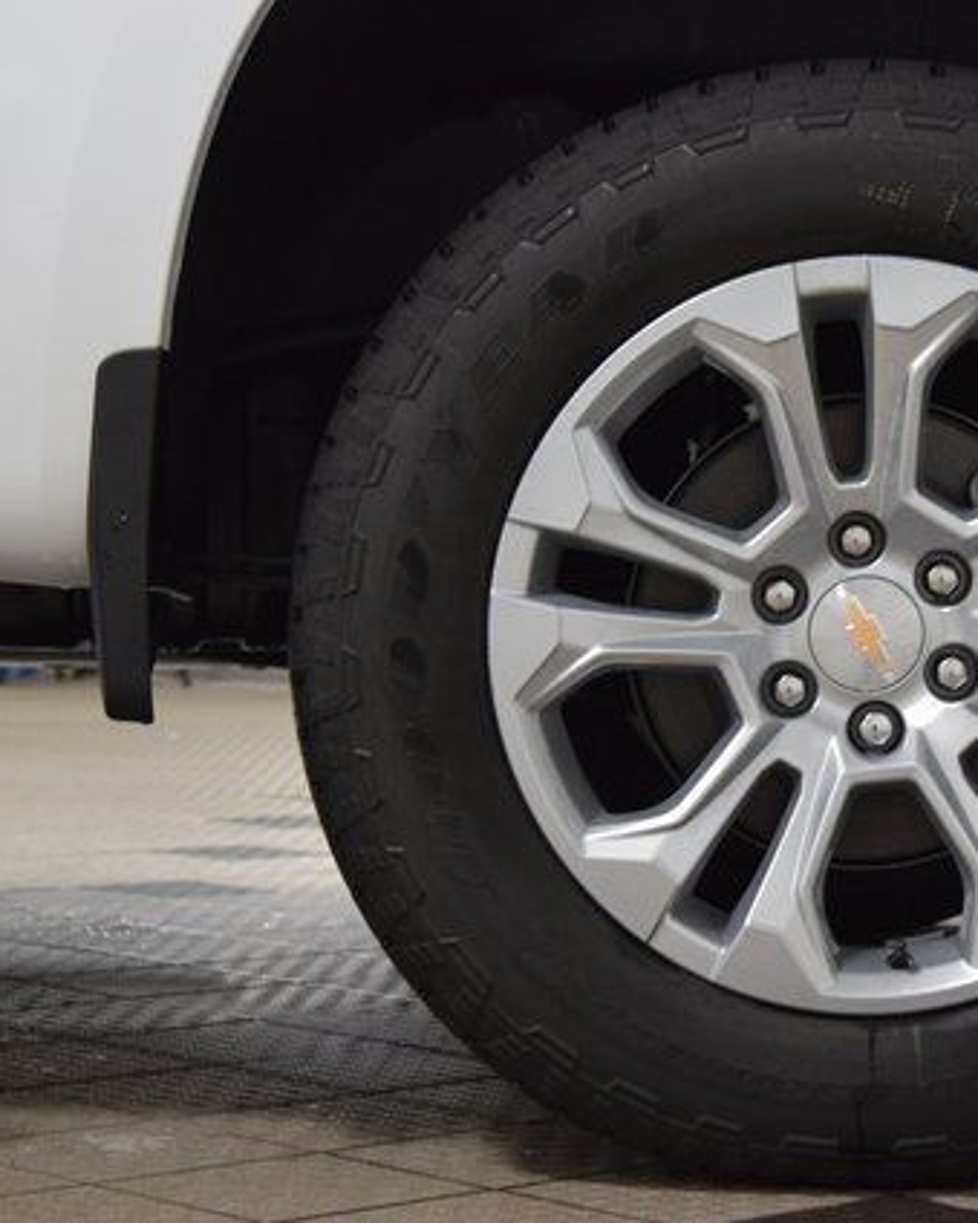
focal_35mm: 102
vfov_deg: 18.8
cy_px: 613
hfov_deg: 14.9
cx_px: 868
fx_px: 3692
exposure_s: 1/60
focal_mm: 48
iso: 1600
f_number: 5.6
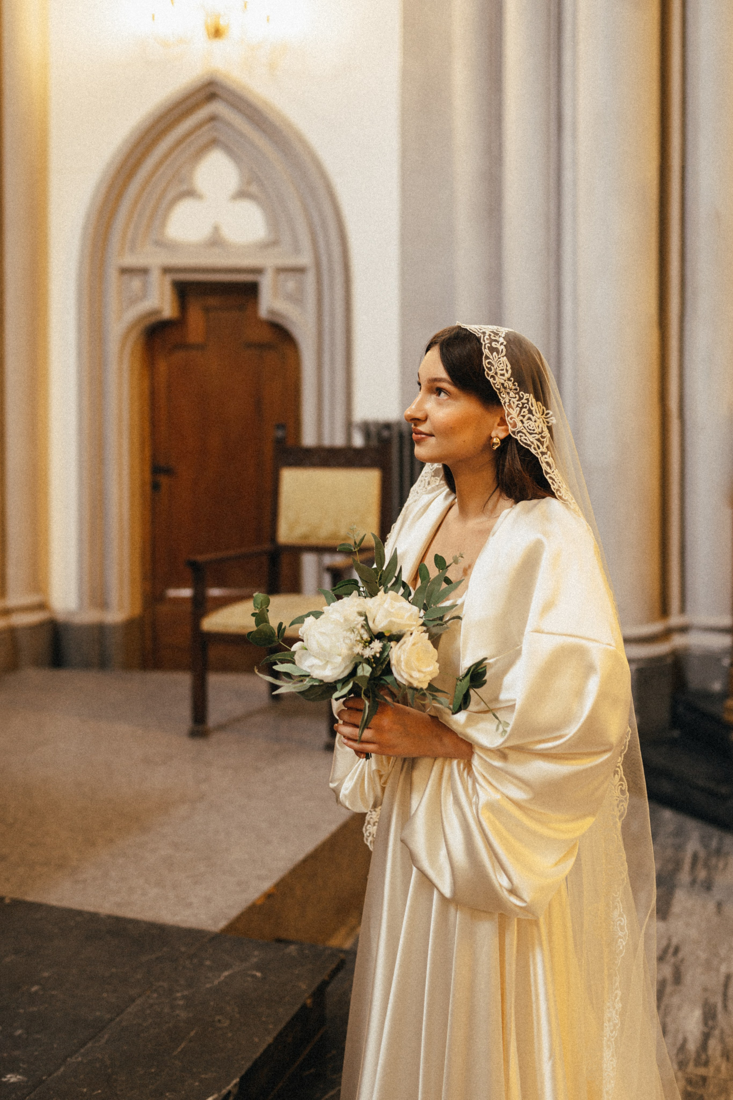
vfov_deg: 54.4
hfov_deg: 37.9
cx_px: 366
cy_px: 550
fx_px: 1069
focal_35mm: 35
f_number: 1.8
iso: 800
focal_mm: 35
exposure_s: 1/160
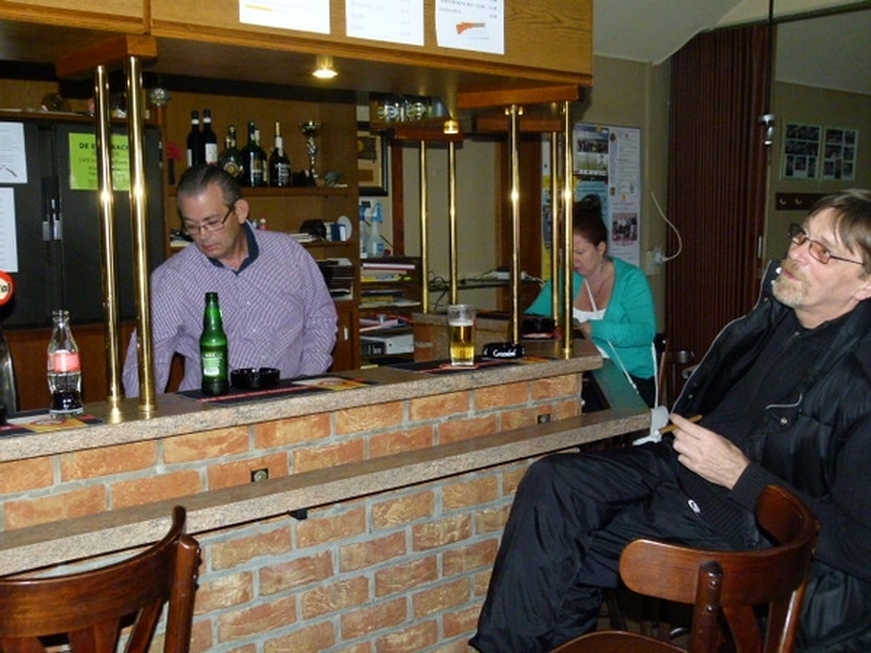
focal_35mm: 39
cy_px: 326
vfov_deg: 36.8
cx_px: 436
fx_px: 981
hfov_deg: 47.9
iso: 400
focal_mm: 7.1
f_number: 3.1
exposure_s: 1/125
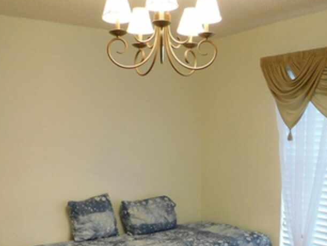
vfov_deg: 29.0
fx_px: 454
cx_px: 171
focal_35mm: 48
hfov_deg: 39.6
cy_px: 224
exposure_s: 1/30
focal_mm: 4
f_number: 3
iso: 220
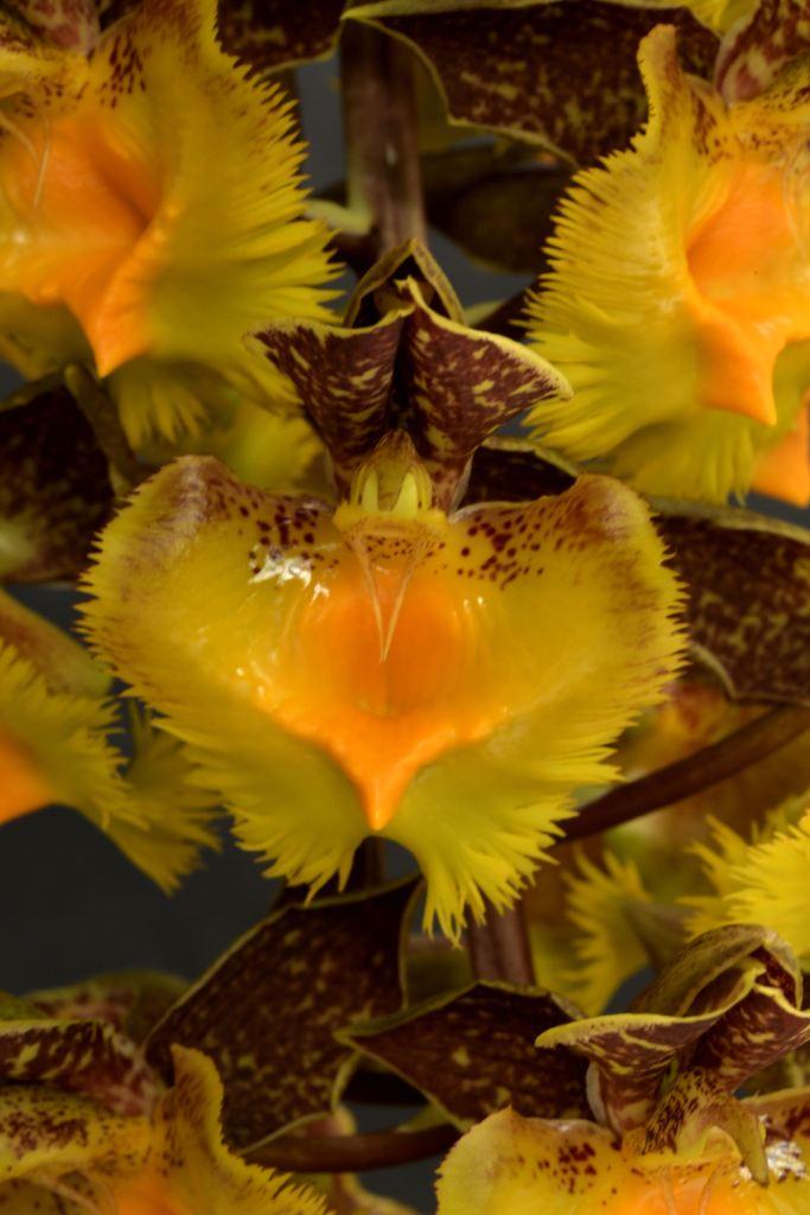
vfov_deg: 22.6
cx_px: 405
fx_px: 3036
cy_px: 608
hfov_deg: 15.2
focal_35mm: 90
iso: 1000
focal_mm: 90
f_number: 22
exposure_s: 1/2
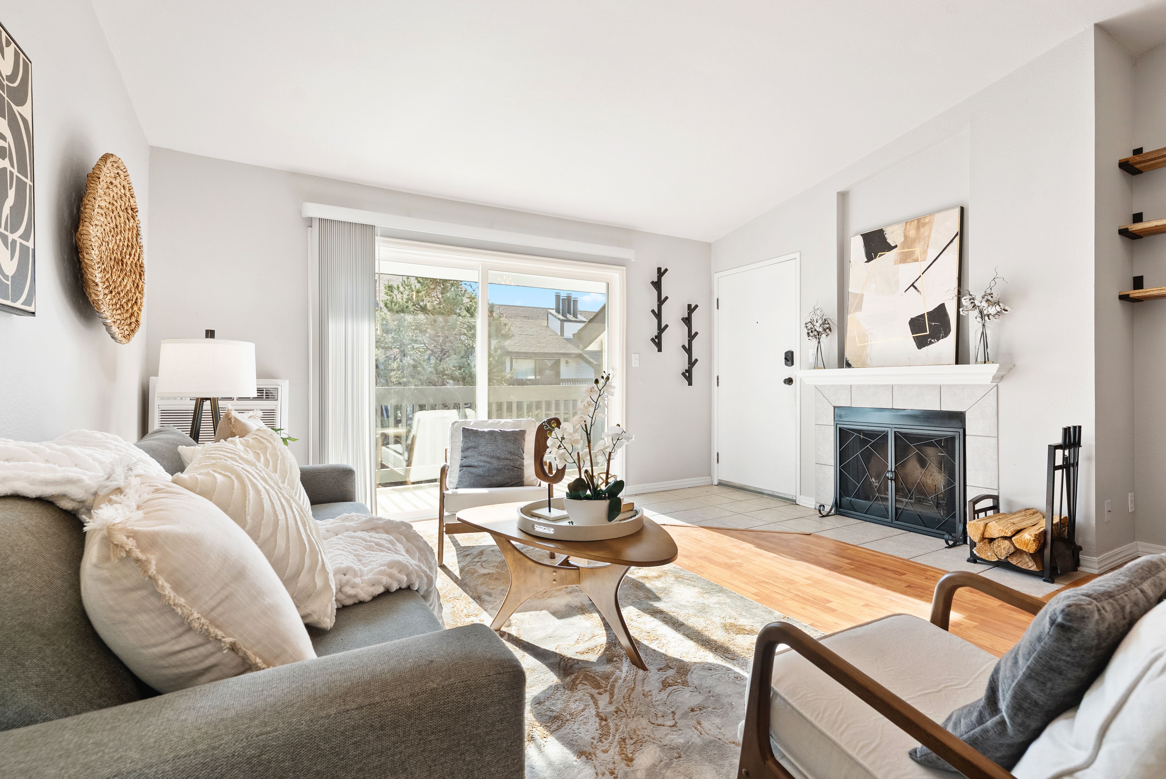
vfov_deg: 73.8
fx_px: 518
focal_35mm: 16
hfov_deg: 96.7
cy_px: 390
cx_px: 583
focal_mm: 16
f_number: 8
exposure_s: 1/13
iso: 640
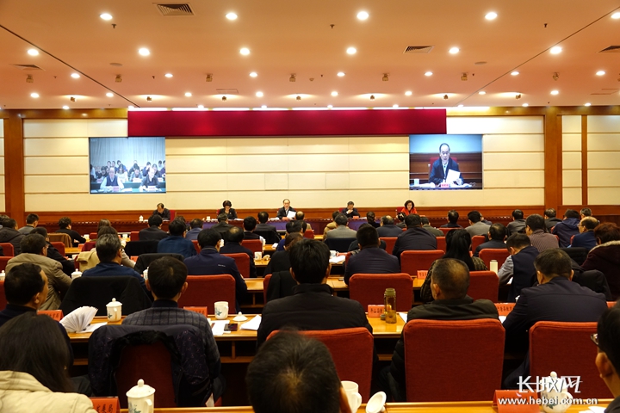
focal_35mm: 29
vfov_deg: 45.0
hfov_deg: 63.7
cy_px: 206
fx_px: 499
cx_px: 310
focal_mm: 10.8
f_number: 2.8
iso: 320
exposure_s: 1/30
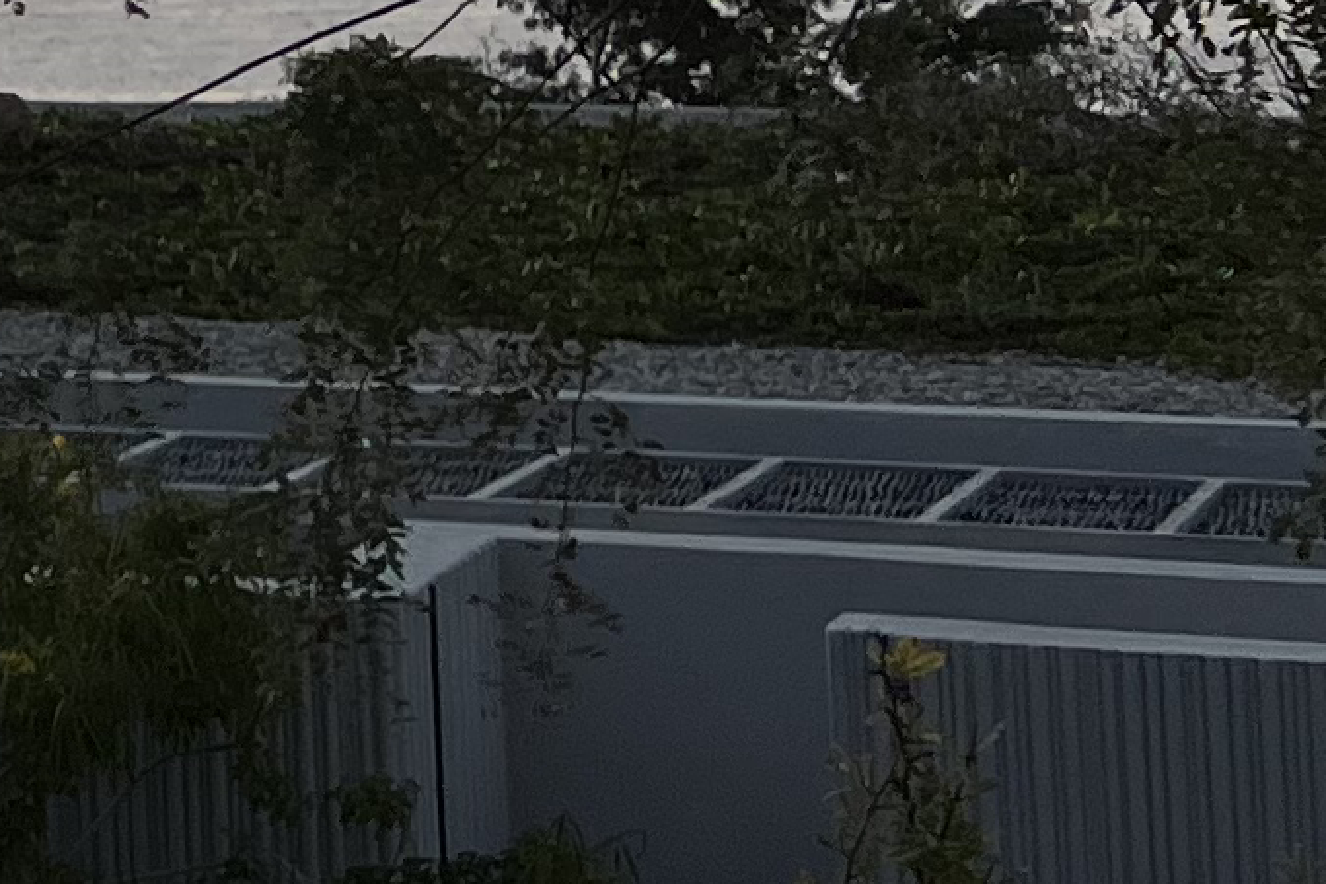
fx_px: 5893
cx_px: -2085
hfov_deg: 10.6
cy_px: -463
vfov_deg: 8.4
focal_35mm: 160
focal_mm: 5.7
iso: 50
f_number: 1.5
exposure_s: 1/1280
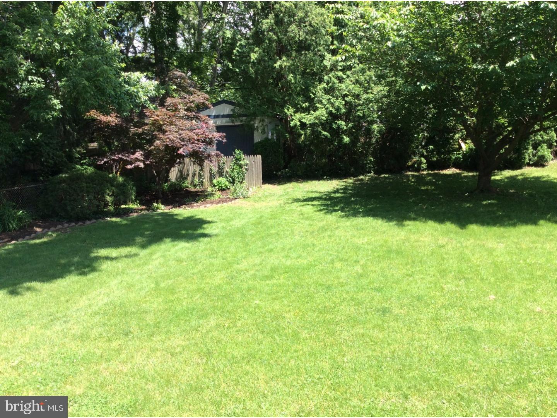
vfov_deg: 44.2
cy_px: 209
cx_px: 278
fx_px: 515
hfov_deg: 56.8
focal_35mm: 32
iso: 32
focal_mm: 3.3
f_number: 2.4
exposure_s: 1/374
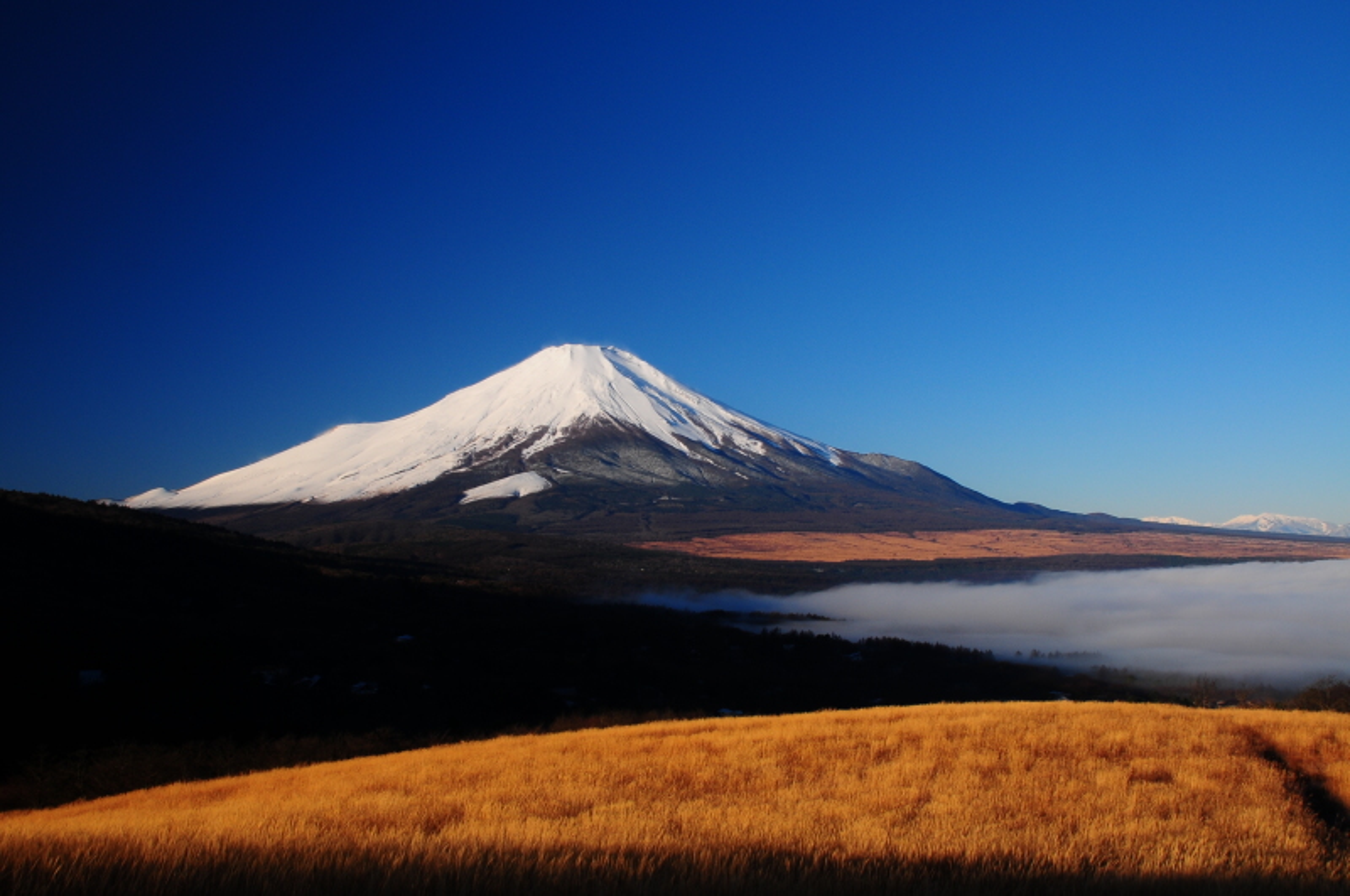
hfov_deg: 53.2
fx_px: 1348
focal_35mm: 36
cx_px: 675
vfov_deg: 36.8
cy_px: 448
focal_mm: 24
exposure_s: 1/25
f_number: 22
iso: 200
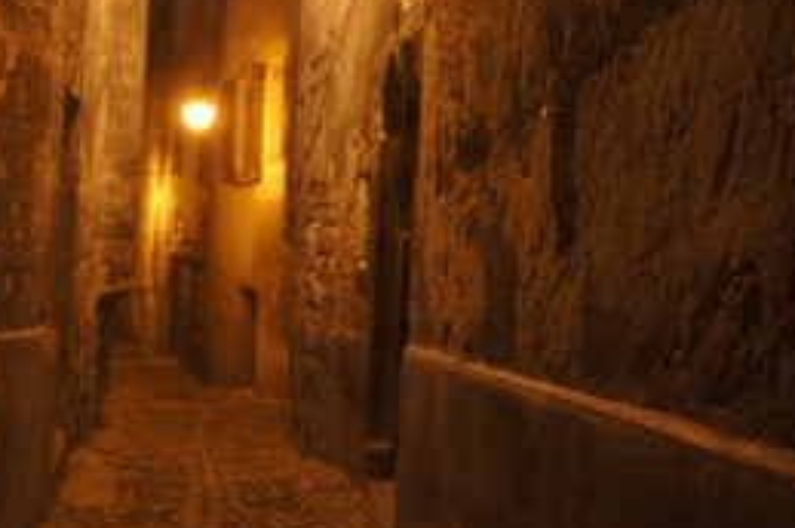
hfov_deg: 40.3
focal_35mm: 48
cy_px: 253
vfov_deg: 28.0
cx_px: 221
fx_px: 1059
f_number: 3.5
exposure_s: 1/20
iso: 1600
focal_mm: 18
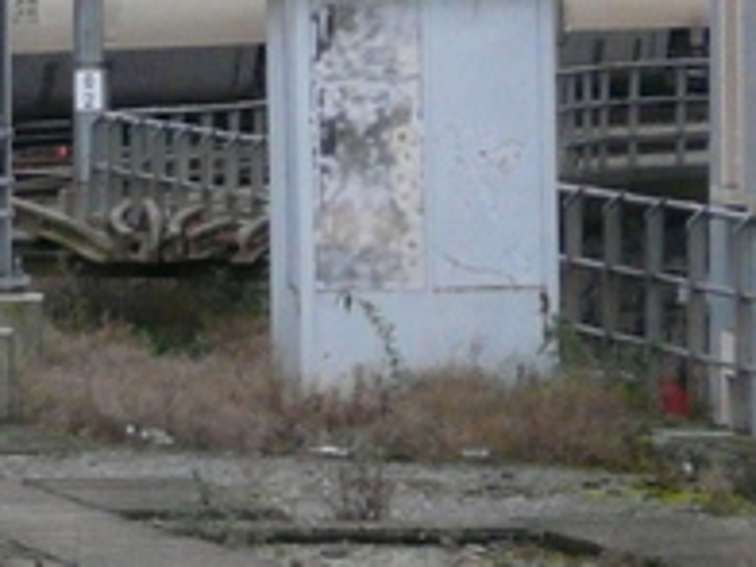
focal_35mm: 734
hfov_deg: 2.7
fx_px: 16030
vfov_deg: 2.0
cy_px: 100
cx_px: -914
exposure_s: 1/250
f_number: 3.6
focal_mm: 23.7
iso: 250
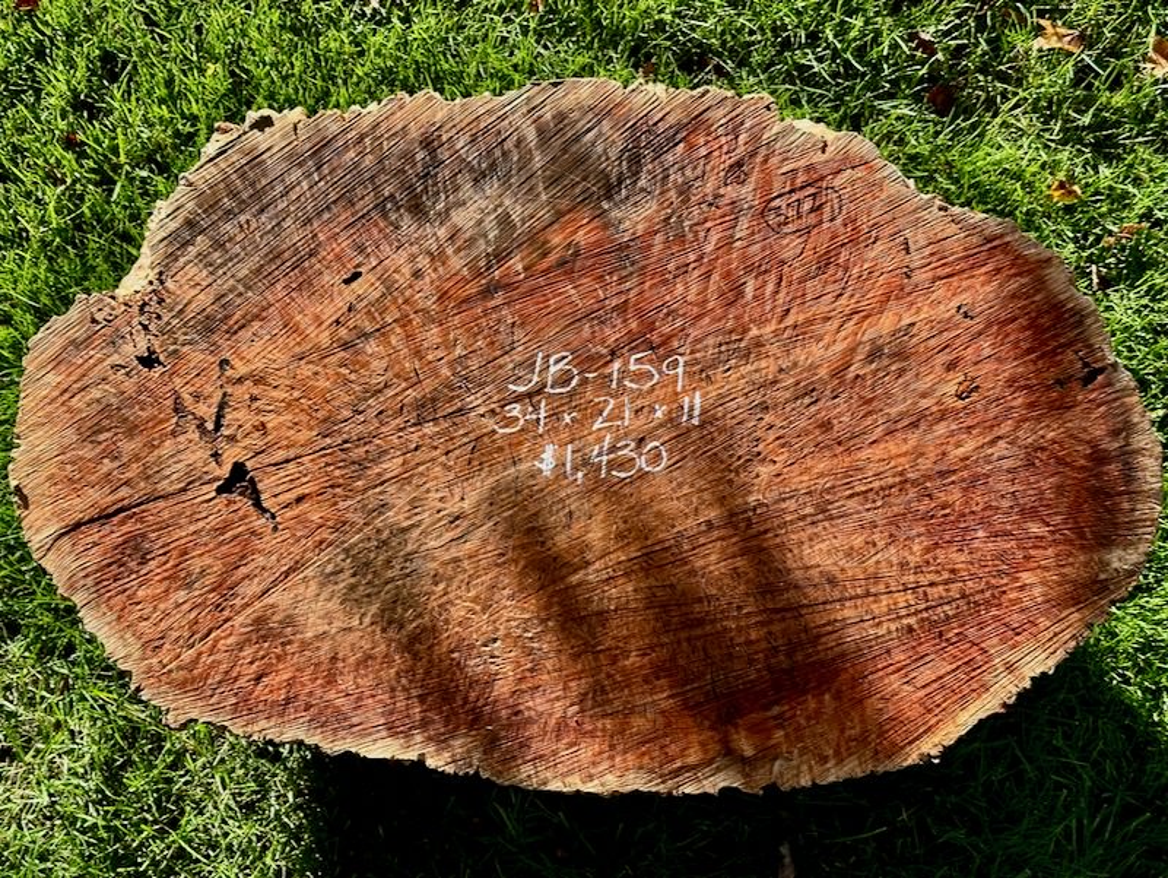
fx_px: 1621
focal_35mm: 48
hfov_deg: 39.6
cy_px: 439
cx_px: 584
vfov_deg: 30.3
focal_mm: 6.86
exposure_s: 1/444
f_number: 1.78
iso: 64
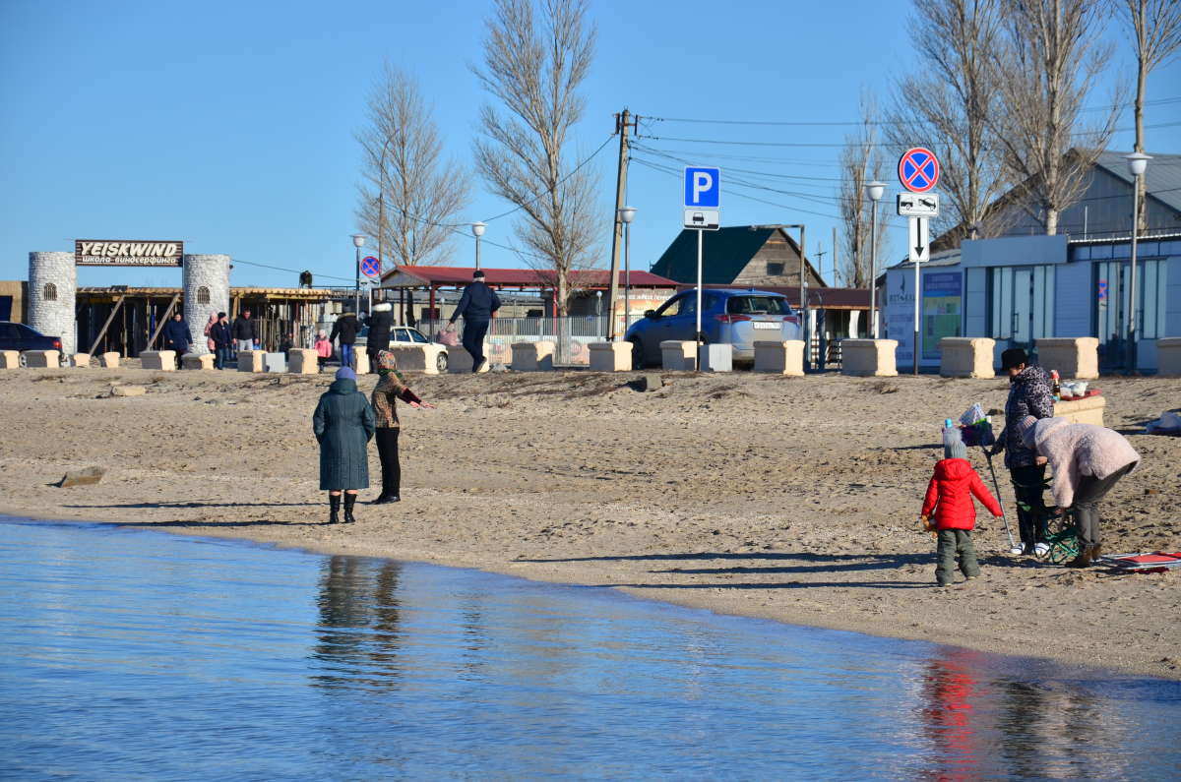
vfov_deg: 10.1
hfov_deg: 15.2
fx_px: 4420
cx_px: 590
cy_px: 391
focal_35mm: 135
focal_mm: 90
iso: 100
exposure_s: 1/800
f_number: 5.6
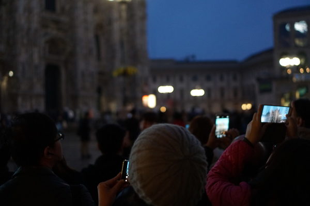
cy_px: 103
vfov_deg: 25.8
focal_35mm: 52
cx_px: 155
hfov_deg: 37.9
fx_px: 452
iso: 1250
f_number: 1.8
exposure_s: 1/320
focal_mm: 35
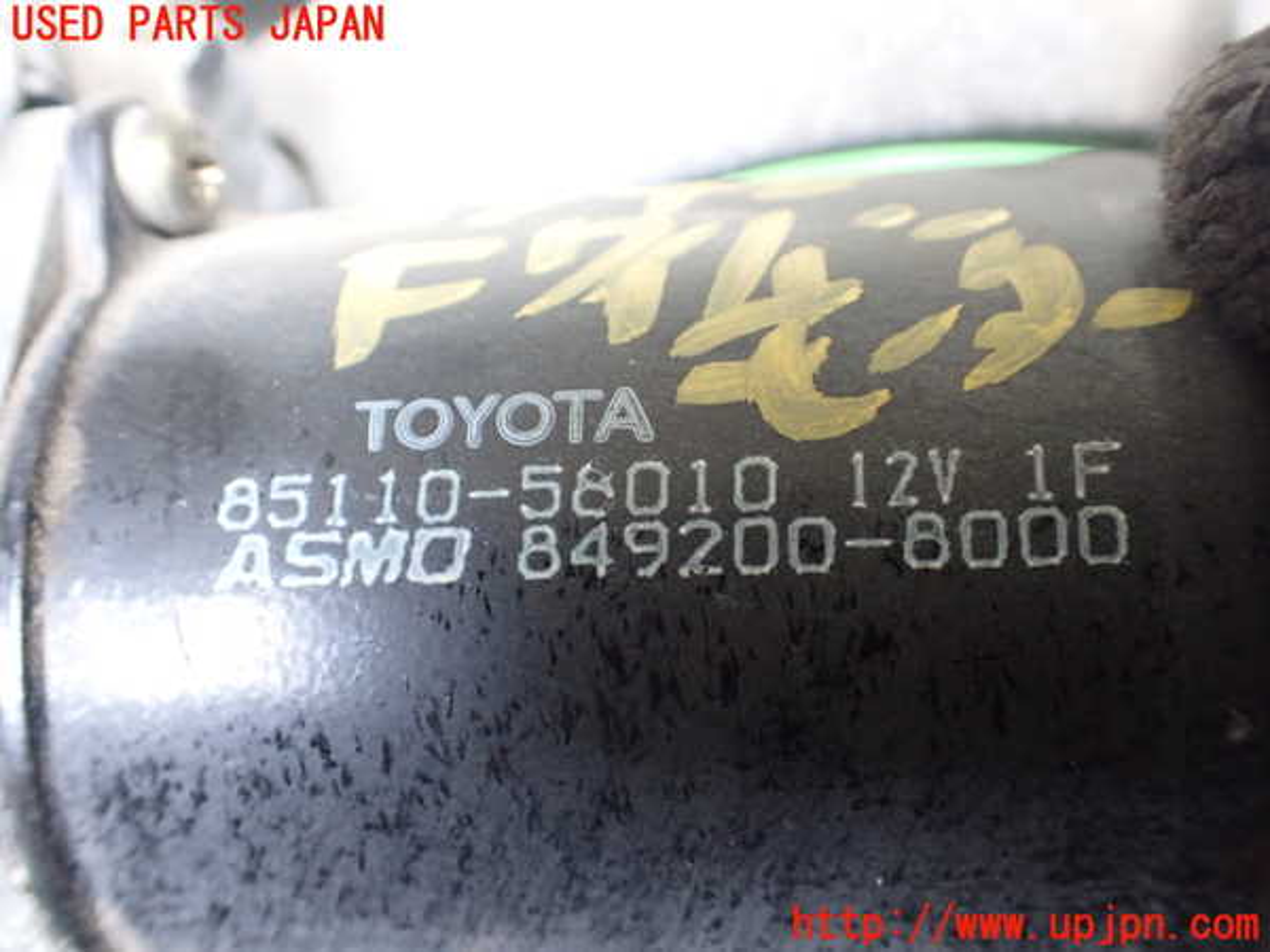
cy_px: 476
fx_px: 1101
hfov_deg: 60.0
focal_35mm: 30
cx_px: 635
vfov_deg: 46.8
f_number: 2.3
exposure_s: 1/125
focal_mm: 5.4
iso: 800
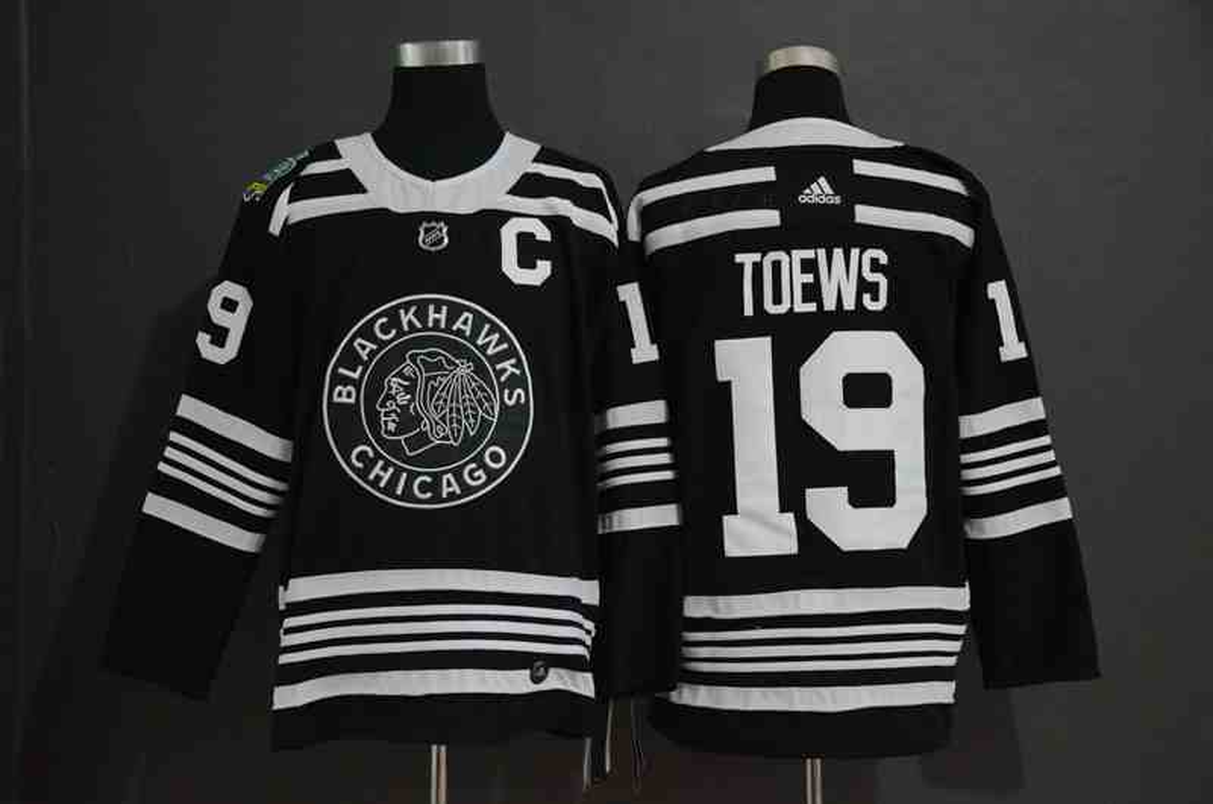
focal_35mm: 52
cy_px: 402
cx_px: 606
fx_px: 1765
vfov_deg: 25.6
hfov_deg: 37.9
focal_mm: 35
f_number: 4.2
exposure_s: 1/60
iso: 4000
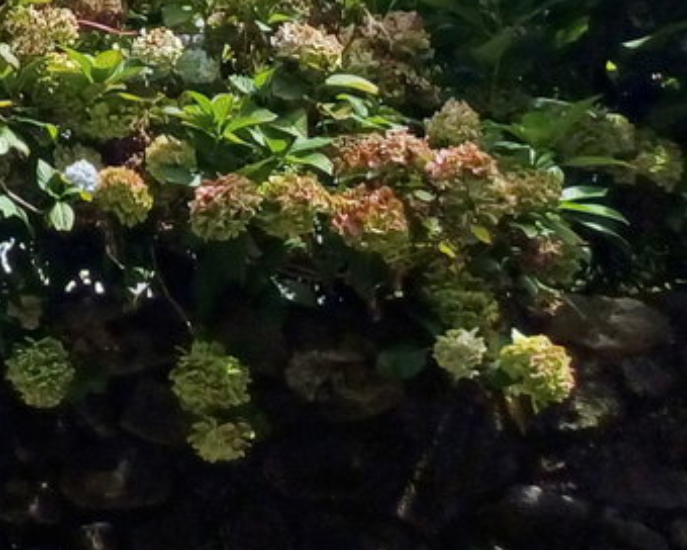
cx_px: -574
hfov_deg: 14.5
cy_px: -362
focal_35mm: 115
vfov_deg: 12.5
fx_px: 2338
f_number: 1.8
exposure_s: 1/1178
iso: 50
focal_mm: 4.65
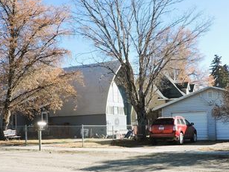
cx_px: 97
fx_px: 357
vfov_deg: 26.8
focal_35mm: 54
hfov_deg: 35.5
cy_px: 119
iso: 100
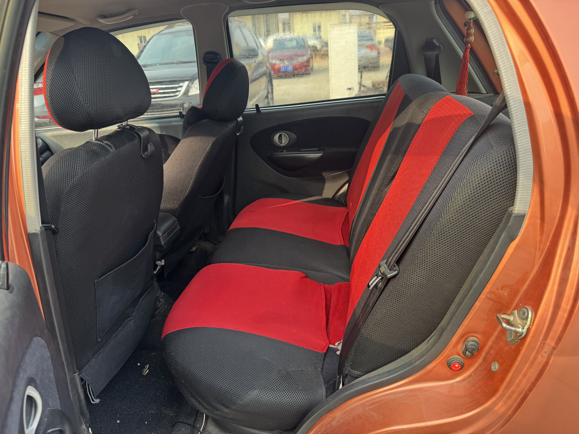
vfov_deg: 56.8
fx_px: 401
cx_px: 290
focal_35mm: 24
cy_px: 217
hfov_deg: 71.6
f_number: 1.78
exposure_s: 1/202
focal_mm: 6.76
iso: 80
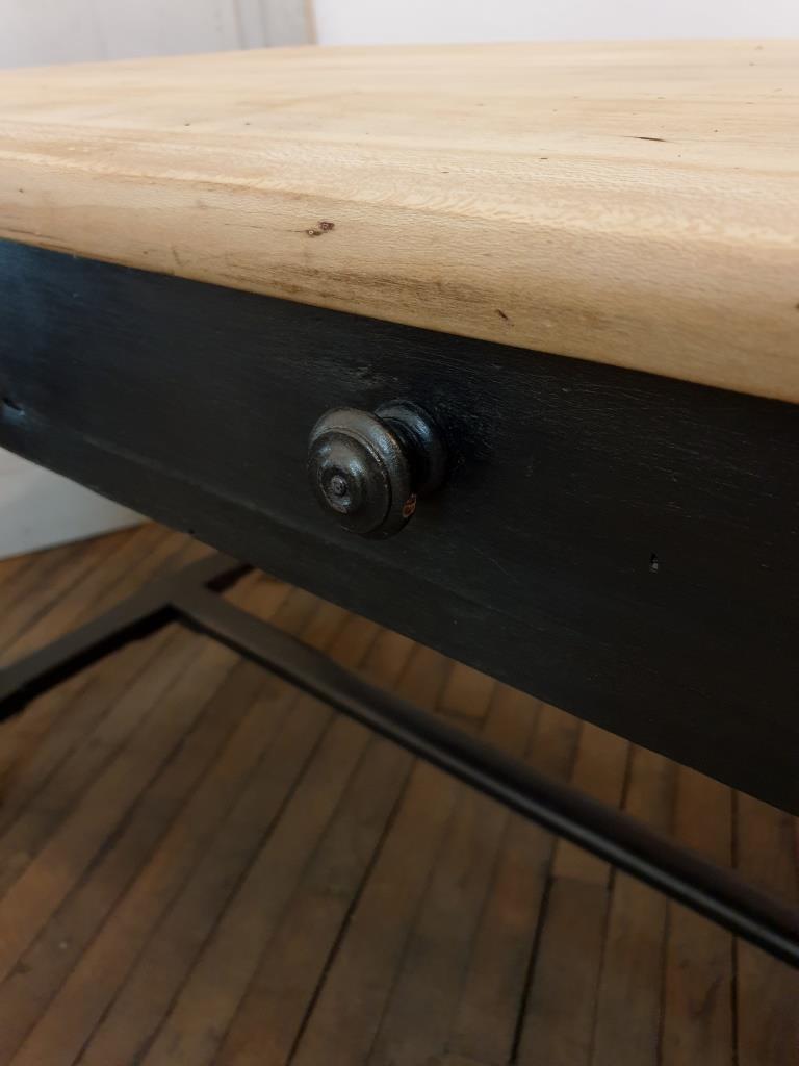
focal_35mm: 26
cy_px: 533
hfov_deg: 53.1
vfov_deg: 67.3
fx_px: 800
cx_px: 400
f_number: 1.5
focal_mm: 4.3
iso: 320
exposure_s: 1/25
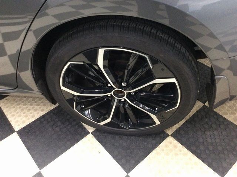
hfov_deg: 56.9
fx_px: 219
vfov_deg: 44.1
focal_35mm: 32
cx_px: 118
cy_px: 88
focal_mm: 3.3
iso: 200
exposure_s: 1/24
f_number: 2.4
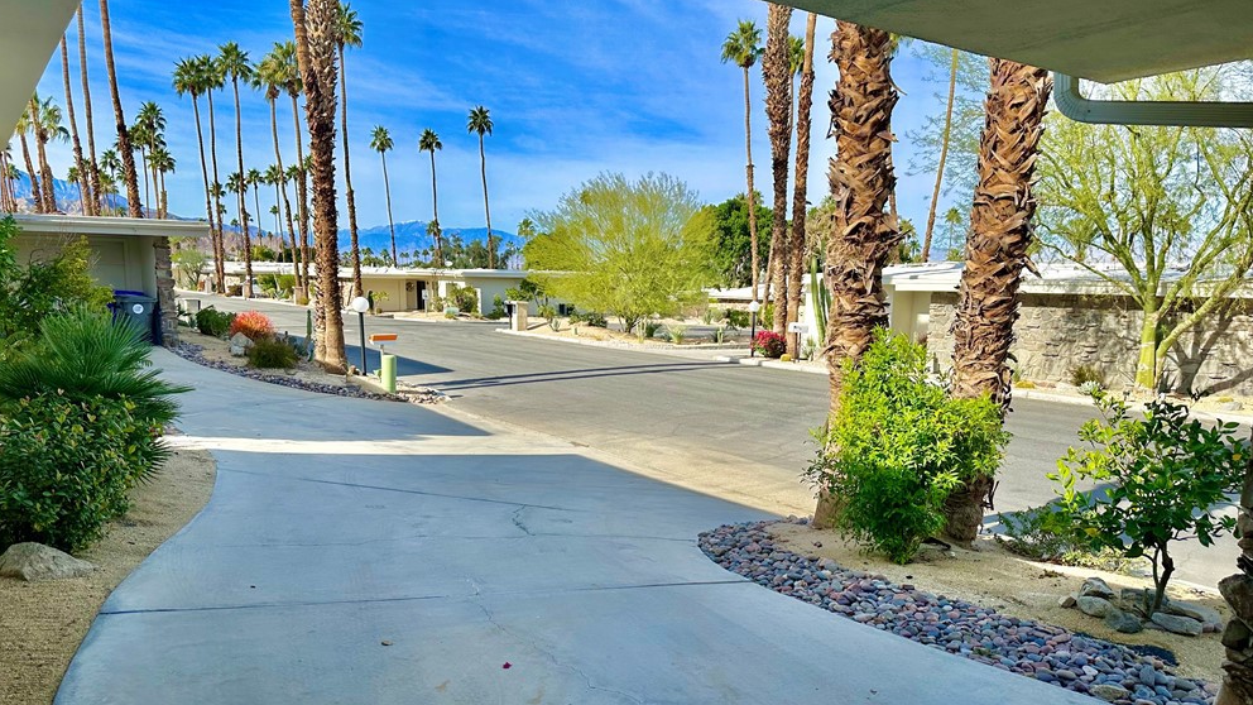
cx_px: 626
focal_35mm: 27
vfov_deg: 42.7
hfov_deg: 69.9
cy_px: 422
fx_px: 897
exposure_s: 1/3861
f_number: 1.78
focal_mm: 6.86
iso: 80
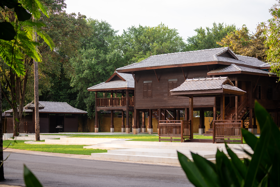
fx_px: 544
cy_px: 94
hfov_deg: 28.8
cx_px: 140
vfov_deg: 19.5
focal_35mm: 70
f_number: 4
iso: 100
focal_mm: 70
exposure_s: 1/100
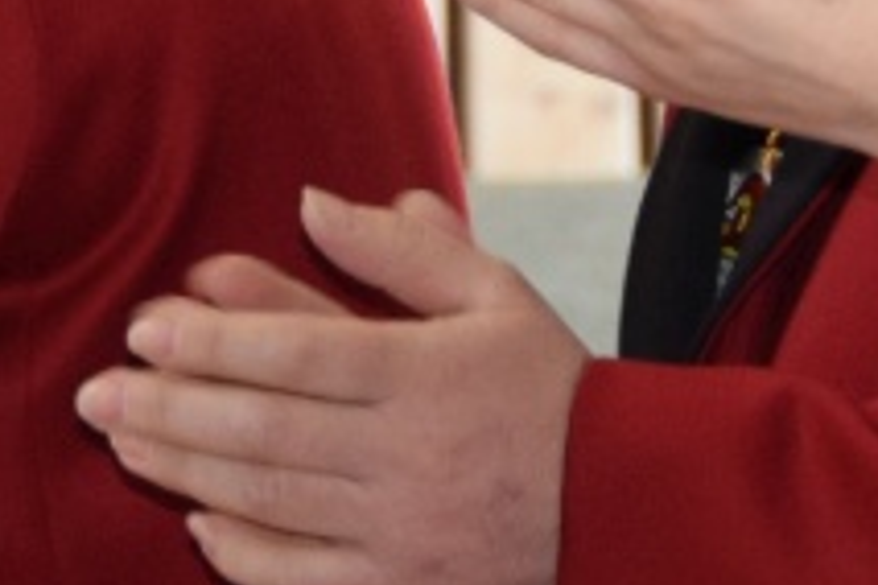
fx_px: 22851
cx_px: 301
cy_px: -190
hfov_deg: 2.2
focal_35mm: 937
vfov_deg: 1.5
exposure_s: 1/60
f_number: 7.1
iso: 800
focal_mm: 82
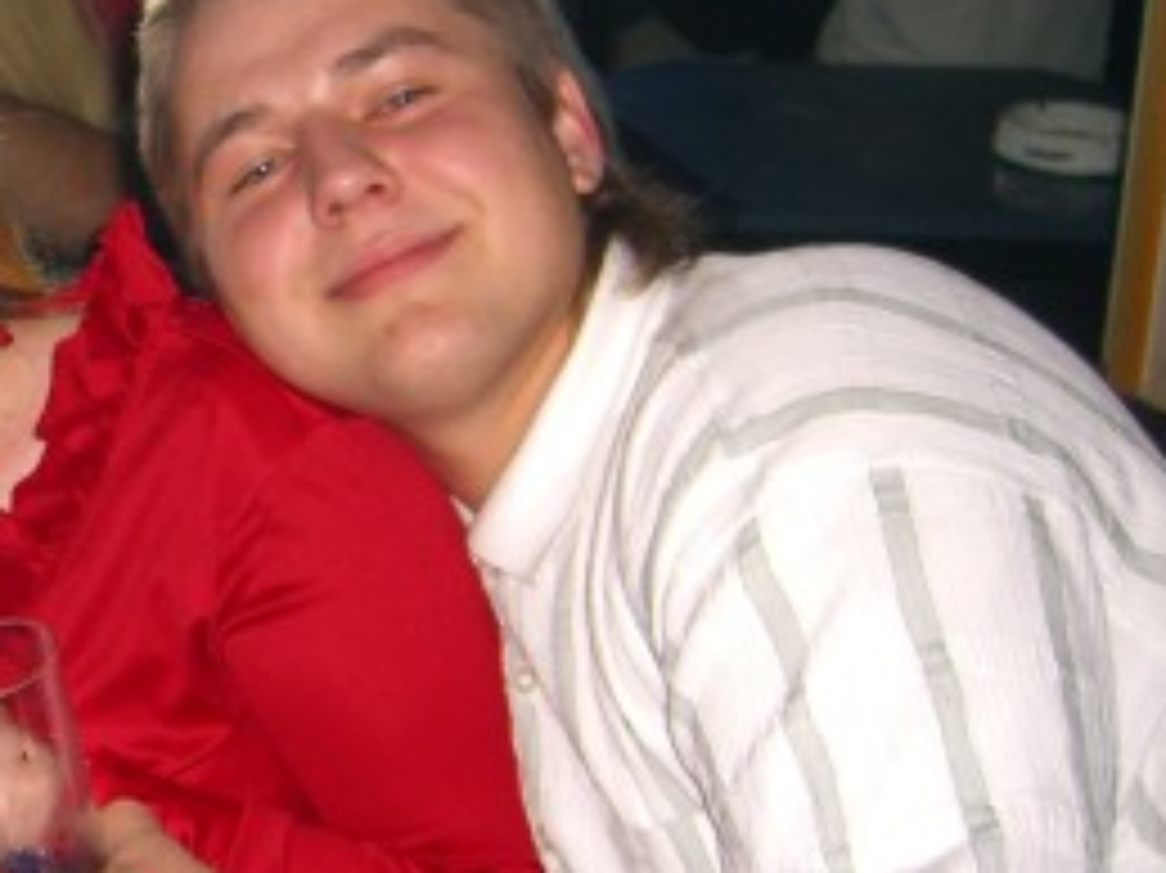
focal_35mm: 88
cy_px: 522
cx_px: -108
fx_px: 2963
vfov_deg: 16.8
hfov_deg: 21.2
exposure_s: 1/60
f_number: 2.8
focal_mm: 7.9
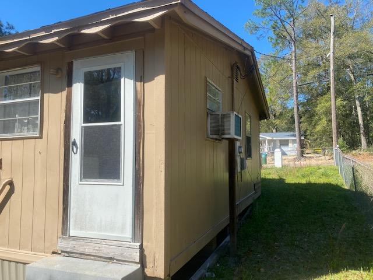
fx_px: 280
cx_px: 186
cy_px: 140
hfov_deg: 67.3
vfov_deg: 53.1
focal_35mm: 26
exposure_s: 1/1961
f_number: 1.8
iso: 32
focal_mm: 4.25
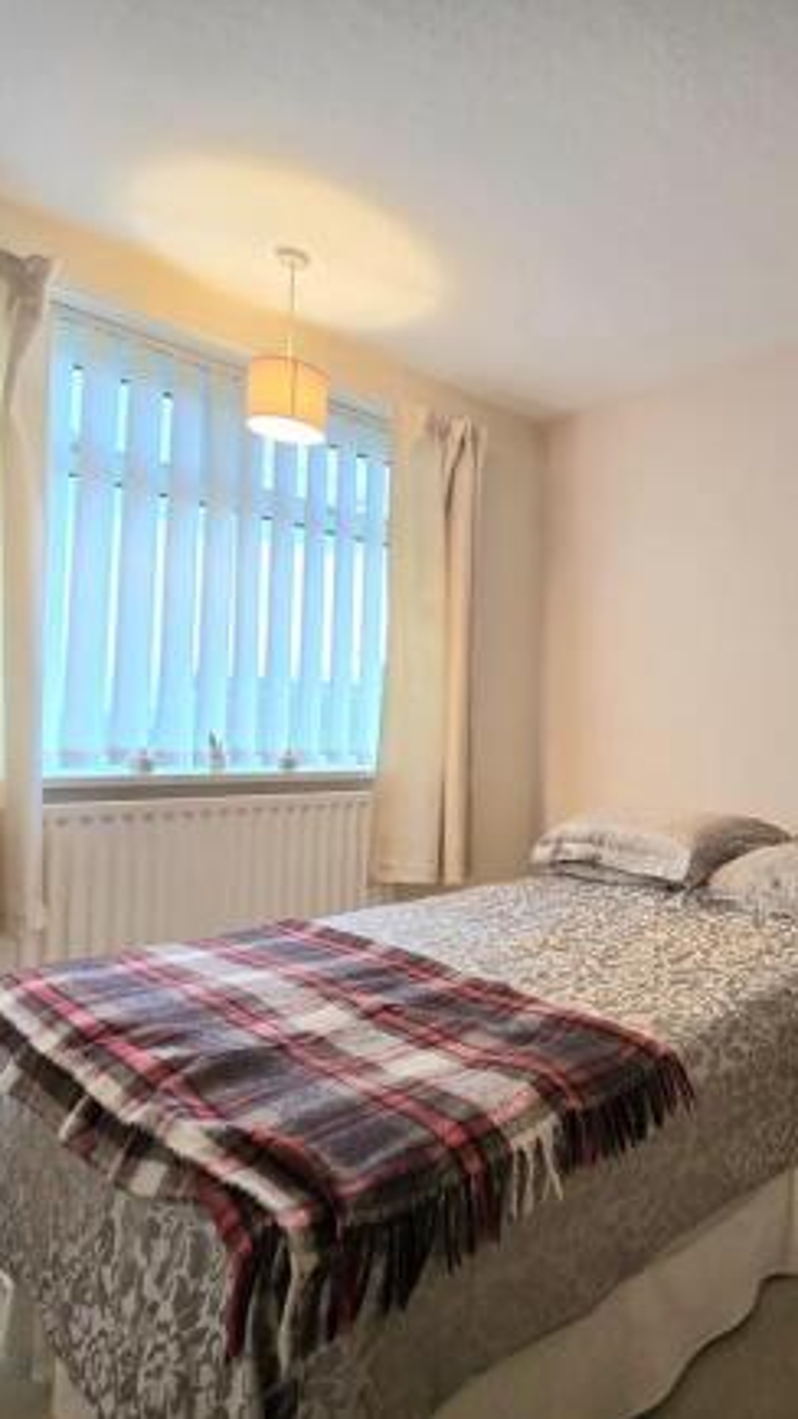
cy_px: 711
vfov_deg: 89.6
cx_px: 734
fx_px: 715
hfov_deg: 50.9
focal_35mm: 19
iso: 200
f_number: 2.2
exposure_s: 1/50.3
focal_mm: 2.2
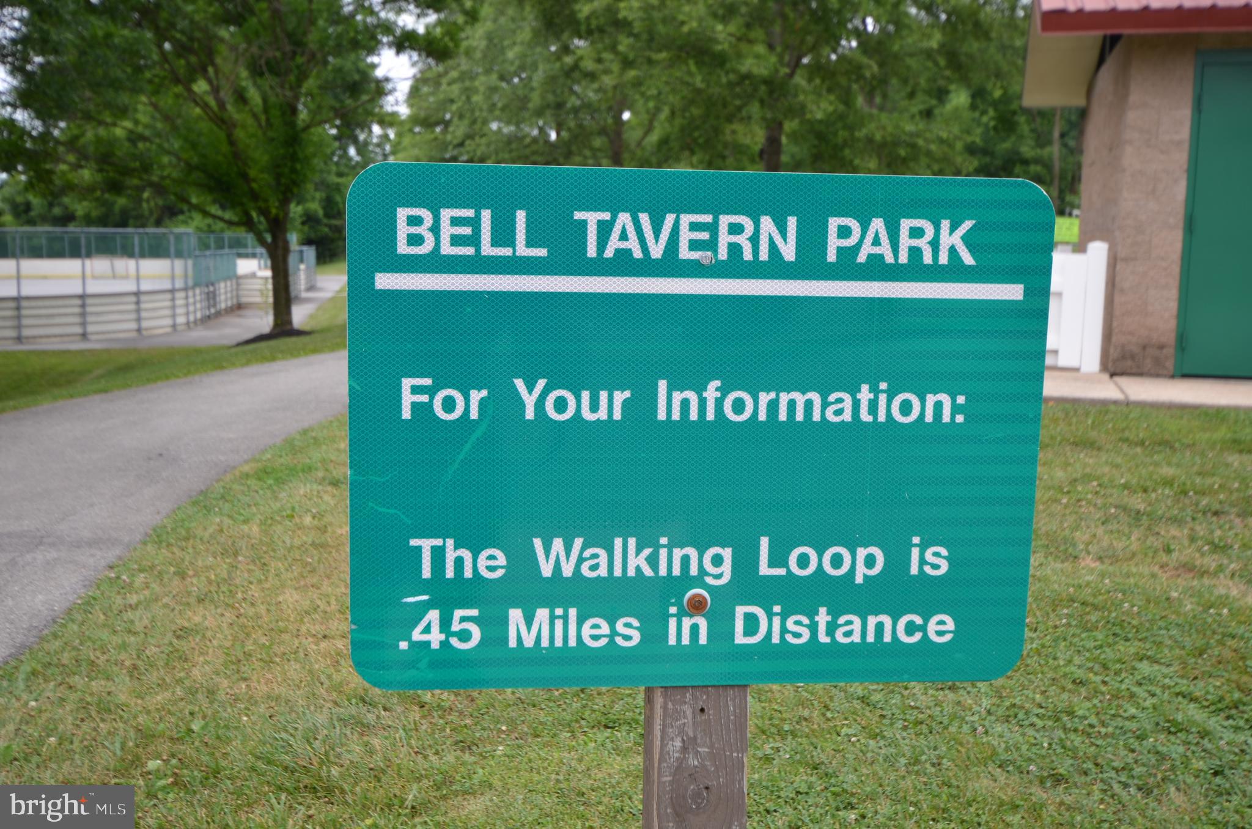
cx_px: 626
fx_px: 1249
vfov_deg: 36.7
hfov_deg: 53.2
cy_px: 414
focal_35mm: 36
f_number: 5.6
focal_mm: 24
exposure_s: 1/125
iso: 100
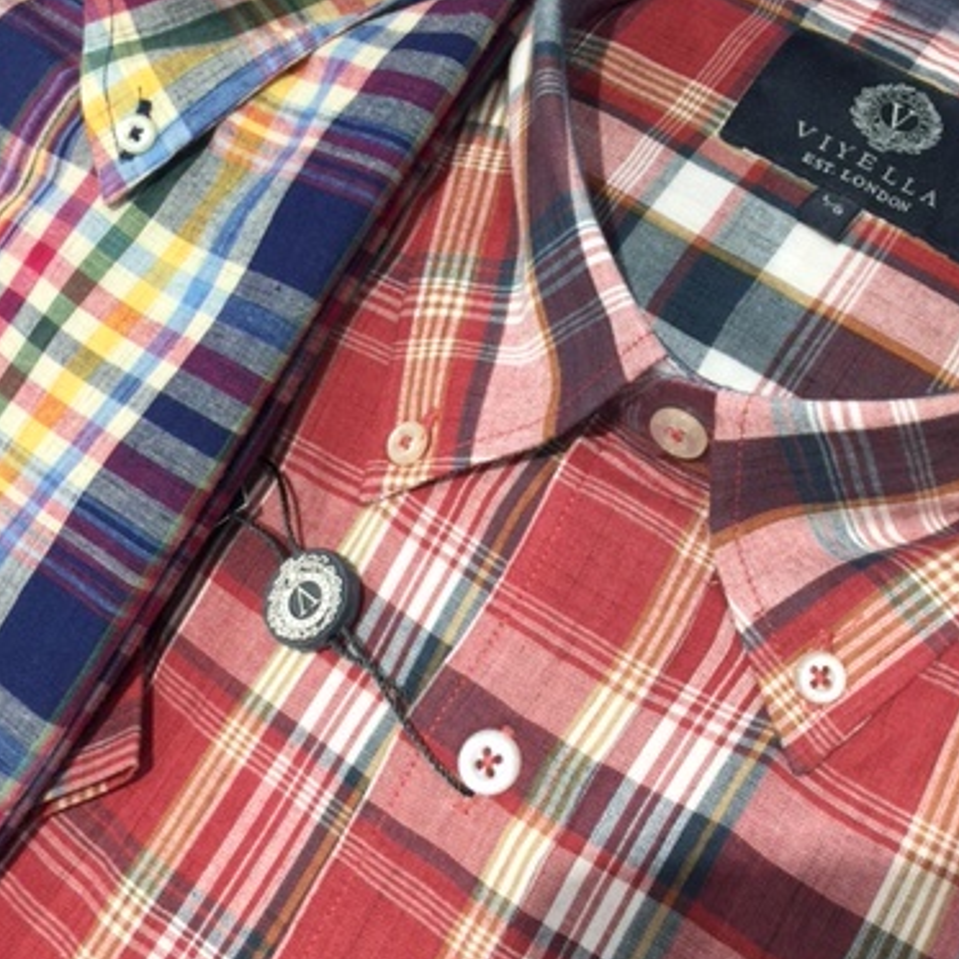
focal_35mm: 44
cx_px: 612
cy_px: 350
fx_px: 1379
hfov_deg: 38.1
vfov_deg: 38.1
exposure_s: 1/30
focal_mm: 4.15
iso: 32
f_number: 2.2
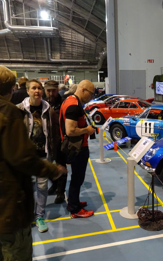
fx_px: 249
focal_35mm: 35
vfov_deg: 55.3
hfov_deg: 34.8
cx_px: 137
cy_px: 129
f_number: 3.5
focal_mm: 4.1
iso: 640
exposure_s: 1/30
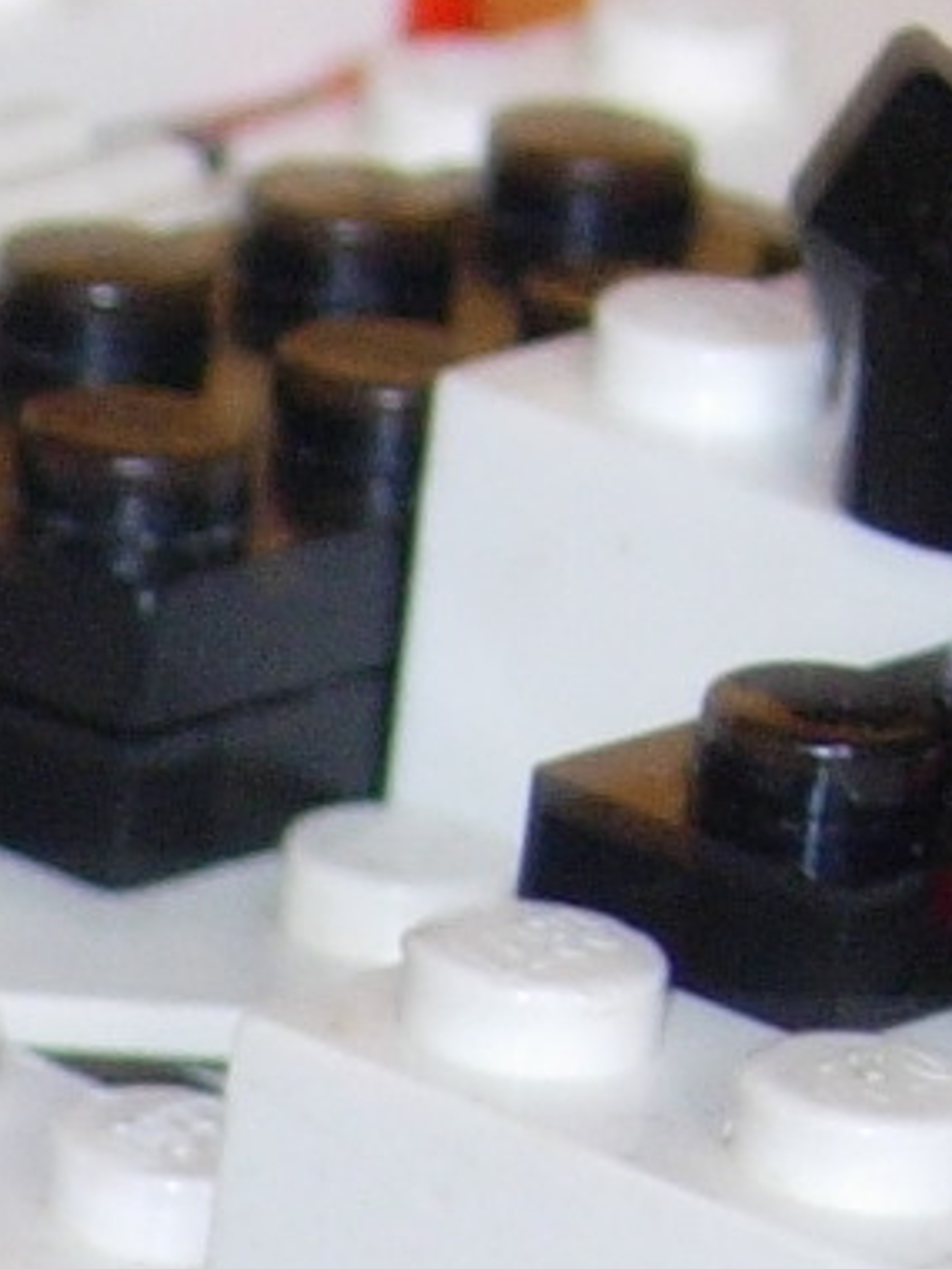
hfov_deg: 3.5
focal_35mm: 416
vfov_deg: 4.7
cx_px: -1193
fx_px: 15254
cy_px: 2665
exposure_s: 1/4.8
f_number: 3.5
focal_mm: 12.7
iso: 79
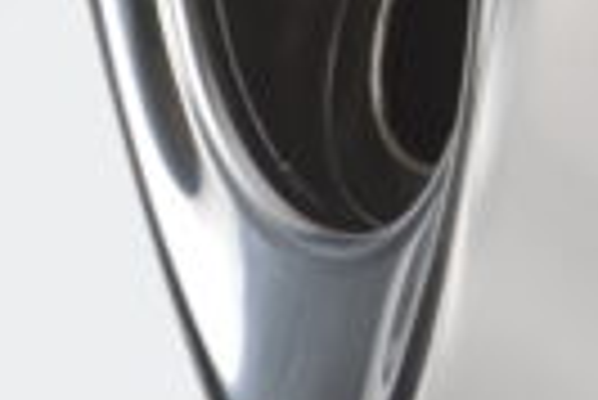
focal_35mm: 1041
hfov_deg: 2.0
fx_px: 17311
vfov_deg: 1.3
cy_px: 488
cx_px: 1929
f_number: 14
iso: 400
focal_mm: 135
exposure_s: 1/160
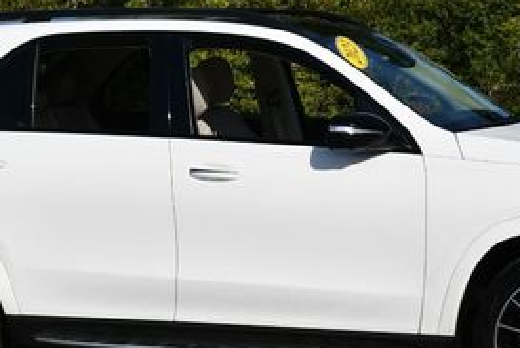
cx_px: 290
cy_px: 80
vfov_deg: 9.2
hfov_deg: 13.7
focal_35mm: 150
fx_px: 2170
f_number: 9
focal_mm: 32
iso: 100
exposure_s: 1/320
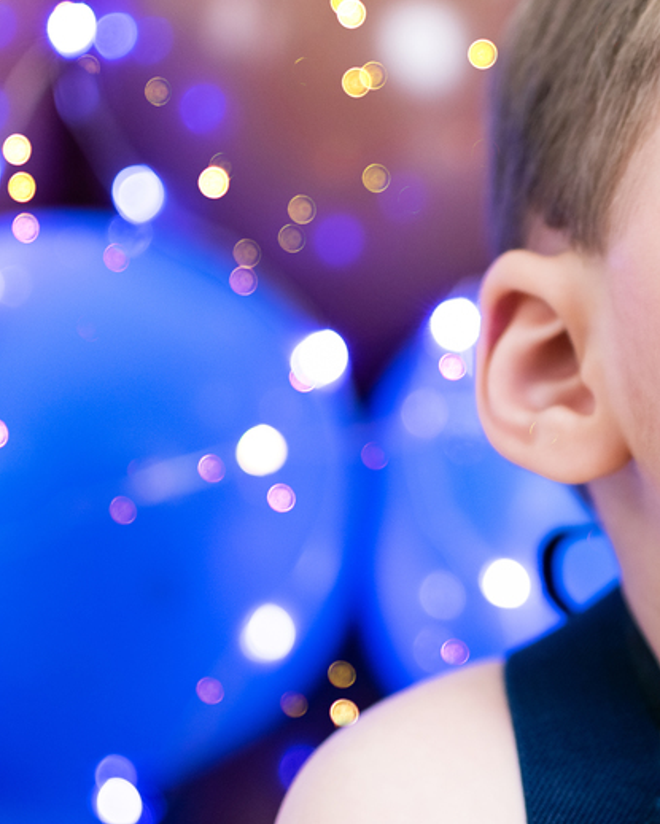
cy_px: 404
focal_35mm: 114
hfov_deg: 13.1
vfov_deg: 16.8
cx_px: 830
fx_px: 2783
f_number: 2
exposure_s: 1/125
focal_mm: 35
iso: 100
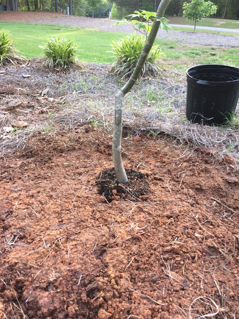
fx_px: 267
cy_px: 160
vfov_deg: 61.7
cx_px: 120
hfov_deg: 48.2
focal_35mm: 29
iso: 64
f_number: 2.2
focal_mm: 4.15
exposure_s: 1/120
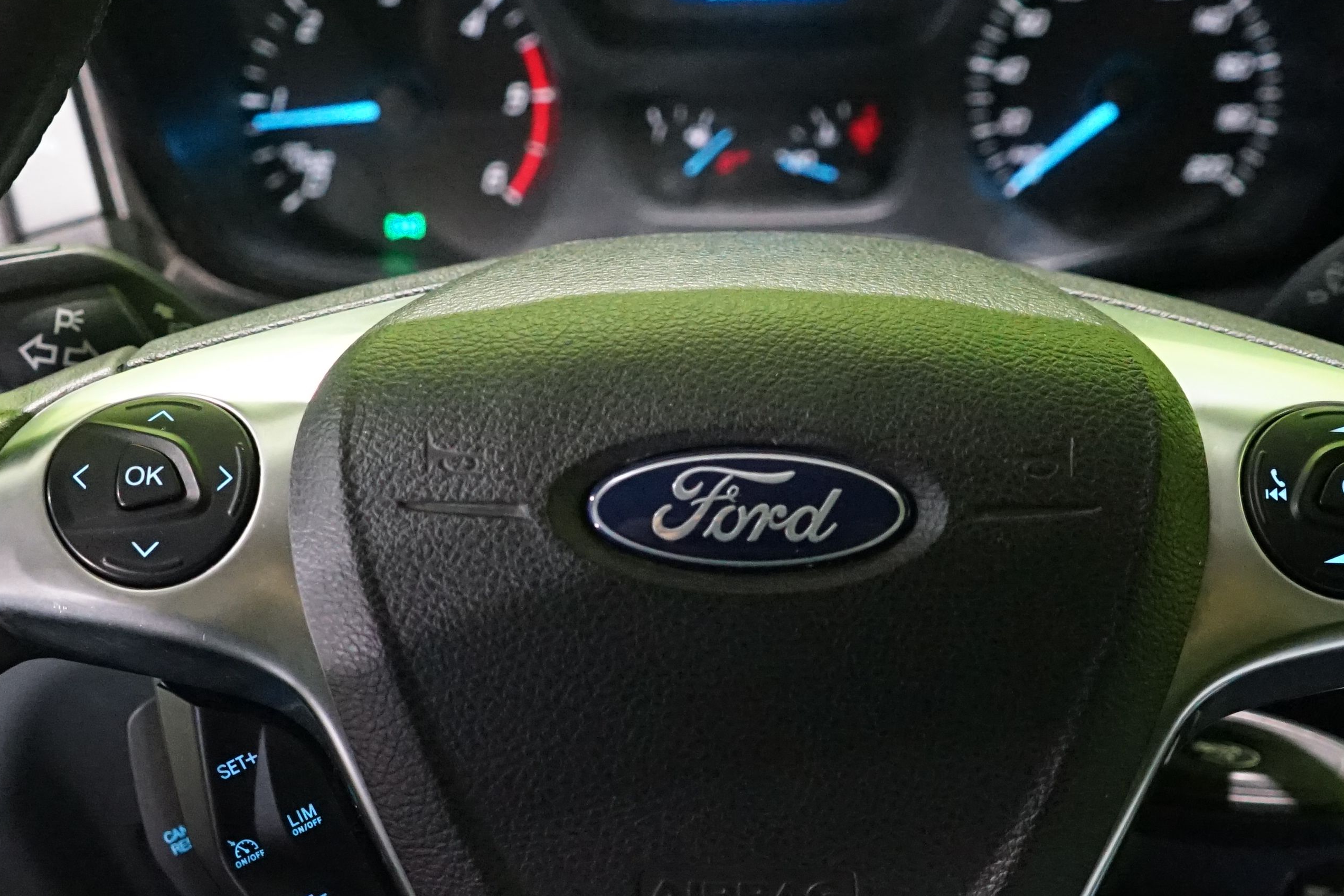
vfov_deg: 20.6
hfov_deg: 30.5
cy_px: 483
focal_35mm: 66
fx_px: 2464
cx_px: 766
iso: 6400
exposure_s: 1/100
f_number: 3.5
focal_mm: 28
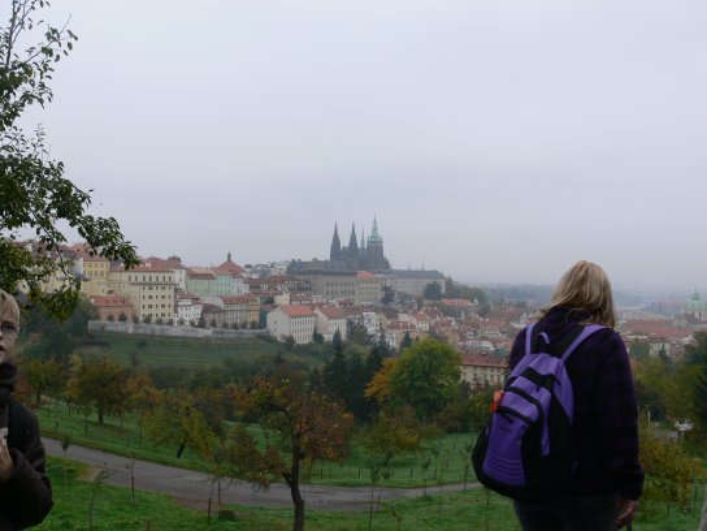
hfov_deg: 52.6
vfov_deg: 40.7
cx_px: 354
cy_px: 266
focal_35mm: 35
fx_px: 715
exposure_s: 1/160
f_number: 5.6
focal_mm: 7.4
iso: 100
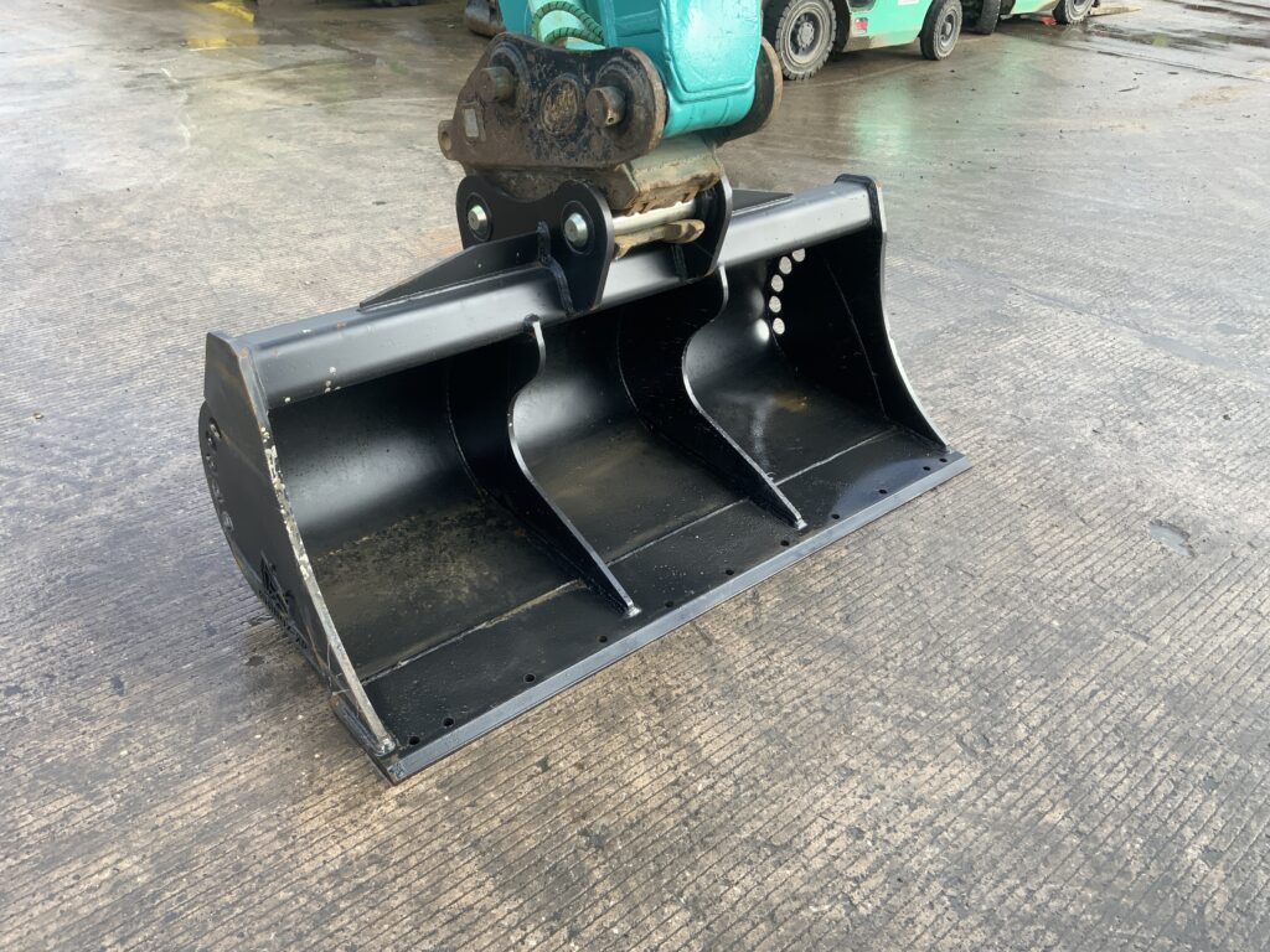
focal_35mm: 29
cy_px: 476
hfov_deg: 61.7
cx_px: 635
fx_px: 1064
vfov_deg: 48.2
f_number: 1.8
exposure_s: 1/292
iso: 16
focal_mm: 3
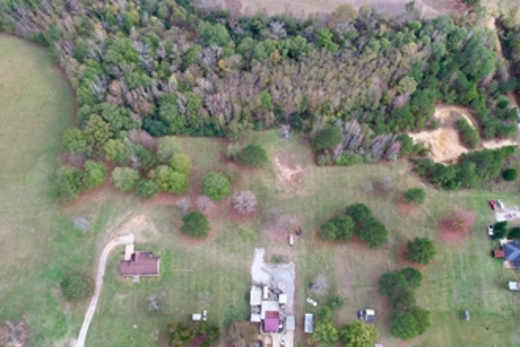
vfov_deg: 43.5
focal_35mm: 30
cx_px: 244
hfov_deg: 61.9
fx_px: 433
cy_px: 200
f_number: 2.8
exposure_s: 1/400
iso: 100
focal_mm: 8.38
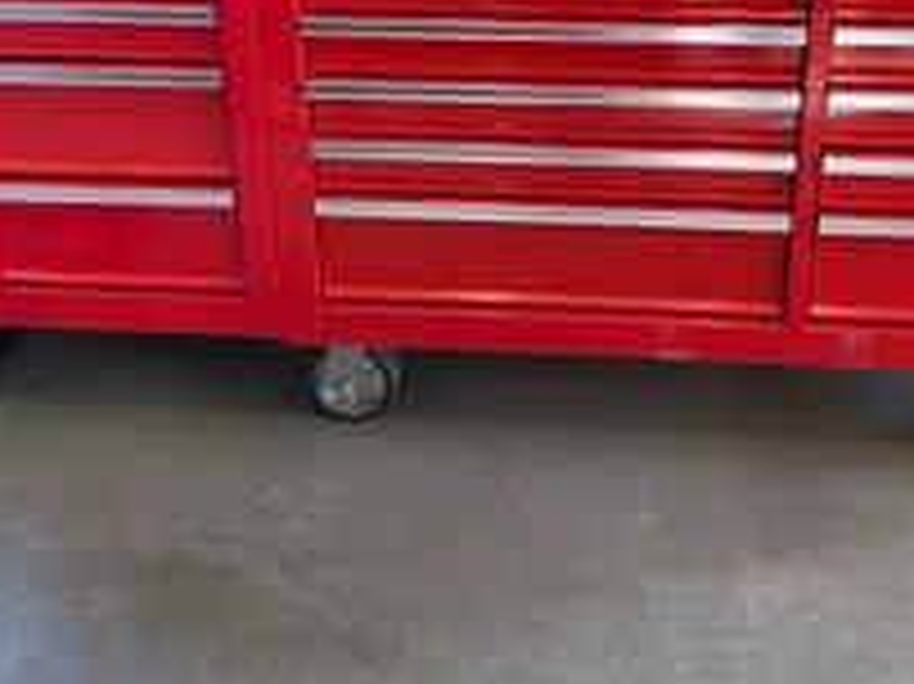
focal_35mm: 44
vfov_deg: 31.8
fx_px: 1161
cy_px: 119
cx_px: 547
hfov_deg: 42.8
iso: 500
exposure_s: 1/60
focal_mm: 4.25
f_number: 1.8
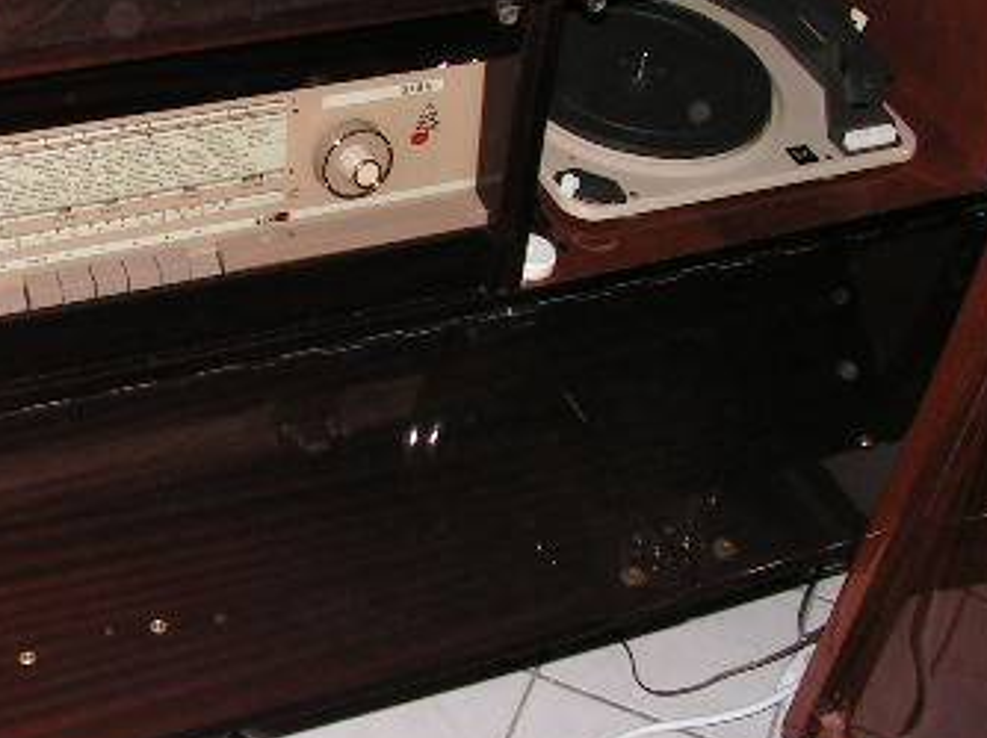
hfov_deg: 27.8
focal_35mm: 69
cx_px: 251
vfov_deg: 21.2
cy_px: 210
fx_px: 1966
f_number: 4.8
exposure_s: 1/40
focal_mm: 6
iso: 64
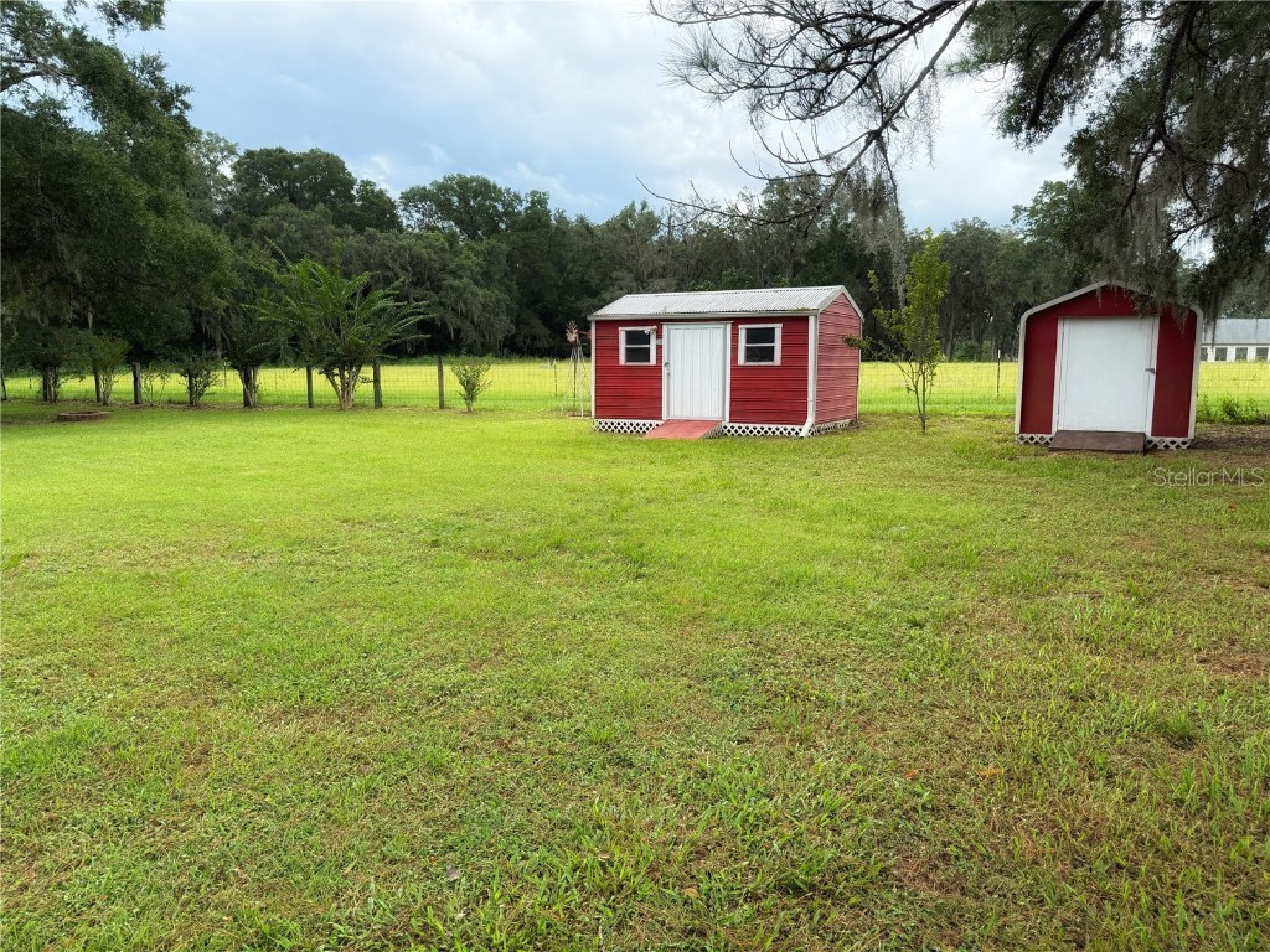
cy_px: 476
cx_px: 635
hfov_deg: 71.6
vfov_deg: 56.8
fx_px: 881
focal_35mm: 24
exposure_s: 1/1812
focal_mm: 6.76
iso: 100
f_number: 1.78
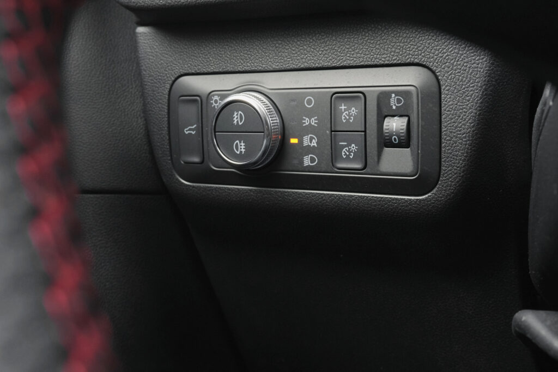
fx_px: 682
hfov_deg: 44.5
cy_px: 186
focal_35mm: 44
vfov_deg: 30.5
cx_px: 279
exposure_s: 1/50
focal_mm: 29.6
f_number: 9
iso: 2000
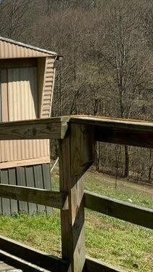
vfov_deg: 29.3
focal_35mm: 72
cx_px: -121
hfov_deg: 14.7
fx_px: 518
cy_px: 116
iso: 16
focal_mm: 3
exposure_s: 1/2227
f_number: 1.8
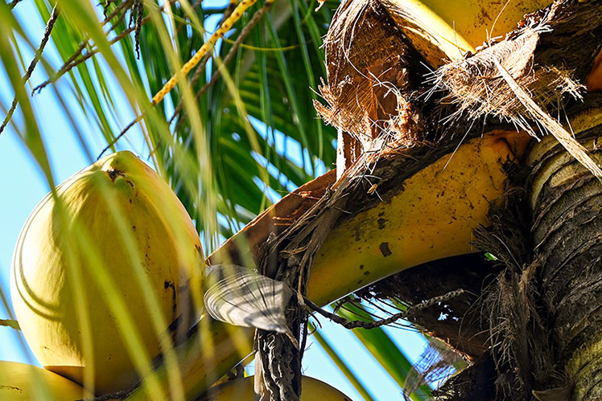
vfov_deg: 8.9
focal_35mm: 154
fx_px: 2576
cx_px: 291
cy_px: 374
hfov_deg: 13.3
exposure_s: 1/250
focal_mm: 60
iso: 200
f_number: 5
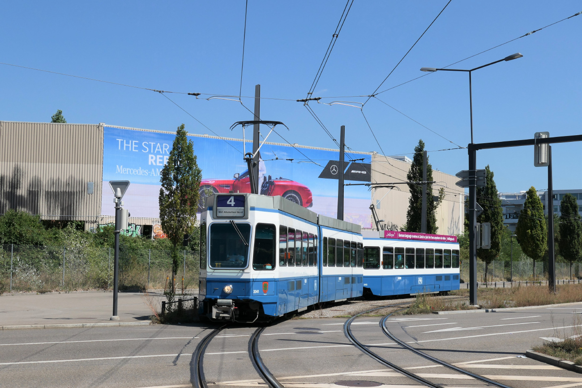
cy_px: 194
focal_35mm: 48
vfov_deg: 28.1
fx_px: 776
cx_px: 291
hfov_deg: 41.1
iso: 200
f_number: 6.3
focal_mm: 17.6
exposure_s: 1/1000
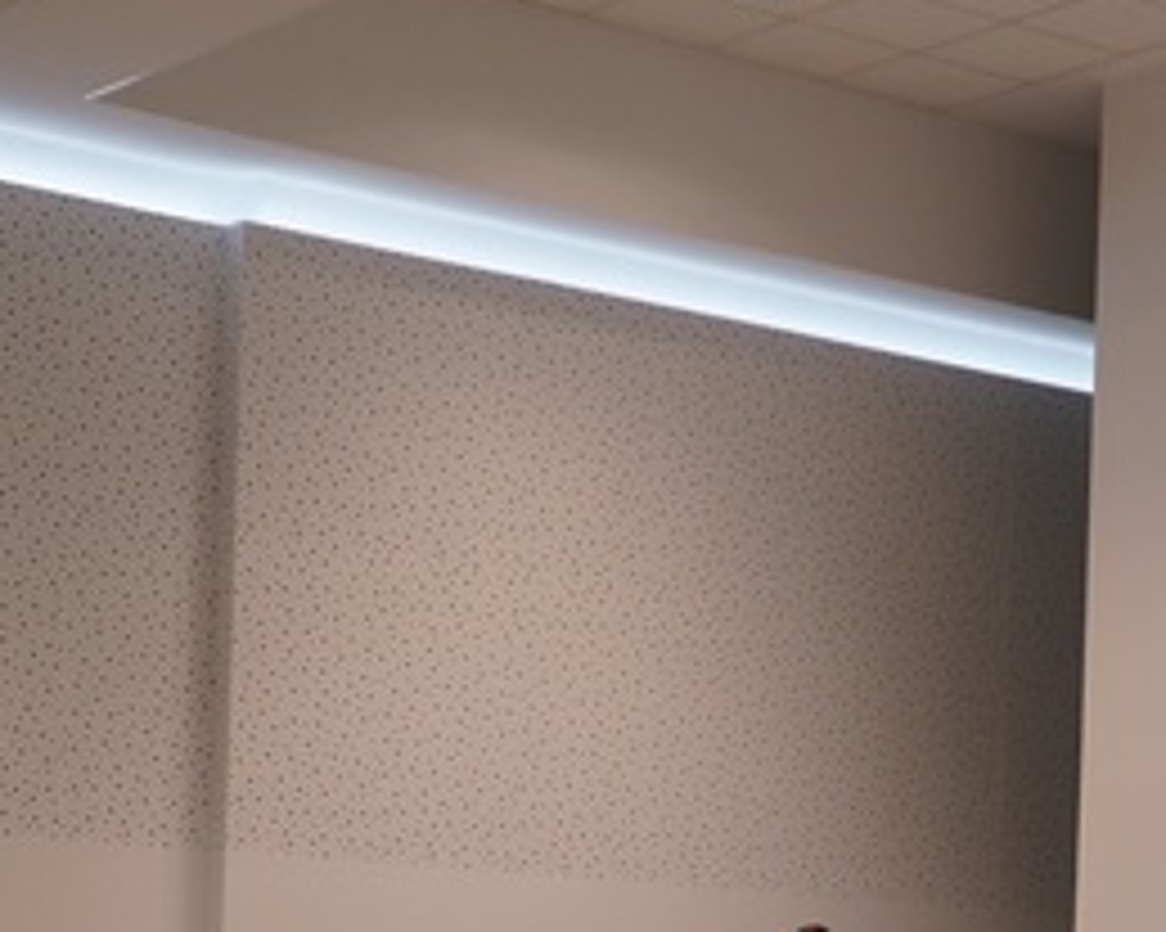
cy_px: 1117
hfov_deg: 20.4
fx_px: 3155
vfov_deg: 16.1
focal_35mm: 91
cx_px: 1130
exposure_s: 1/160
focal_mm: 21
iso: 500
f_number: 4
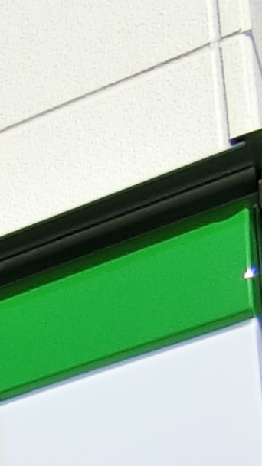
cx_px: -820
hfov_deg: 6.8
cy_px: 1136
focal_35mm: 136
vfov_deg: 12.3
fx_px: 1682
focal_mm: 4.06
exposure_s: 1/320
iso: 80
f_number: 6.9
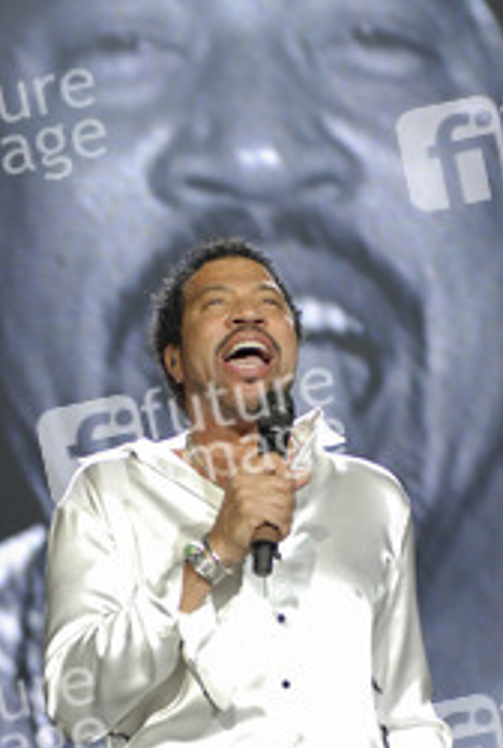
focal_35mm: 192
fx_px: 4002
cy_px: 589
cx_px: 281
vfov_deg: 10.7
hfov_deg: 7.2
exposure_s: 1/80
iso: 400
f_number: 4.5
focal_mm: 80
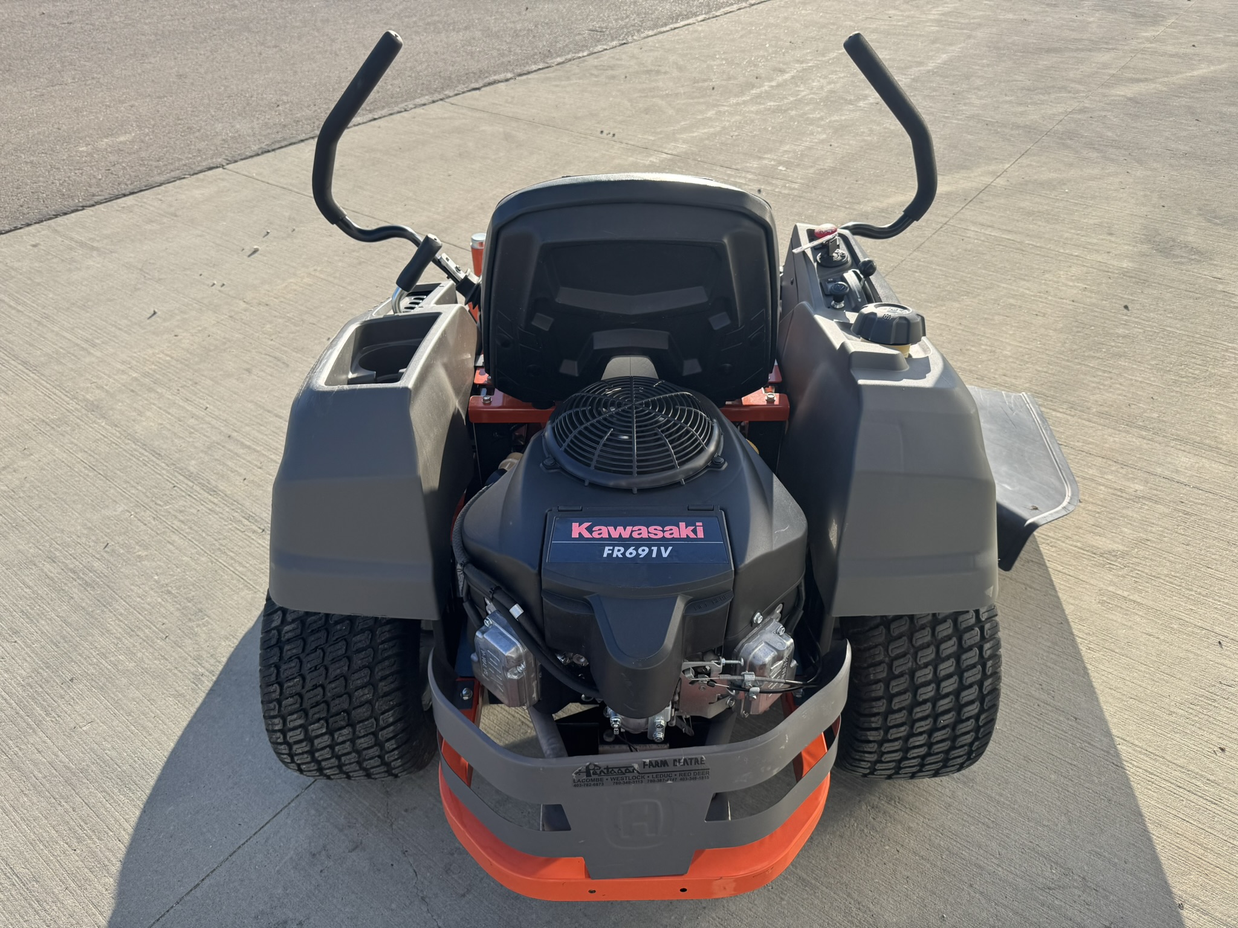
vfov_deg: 56.8
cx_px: 619
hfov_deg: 71.6
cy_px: 464
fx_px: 858
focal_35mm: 24
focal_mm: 6.76
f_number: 1.78
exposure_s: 1/1721
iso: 80
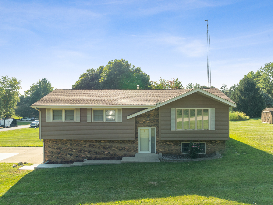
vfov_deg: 56.8
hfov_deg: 71.6
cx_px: 136
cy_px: 102
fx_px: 189
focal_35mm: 24
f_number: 5
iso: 100
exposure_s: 1/200
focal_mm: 12.29
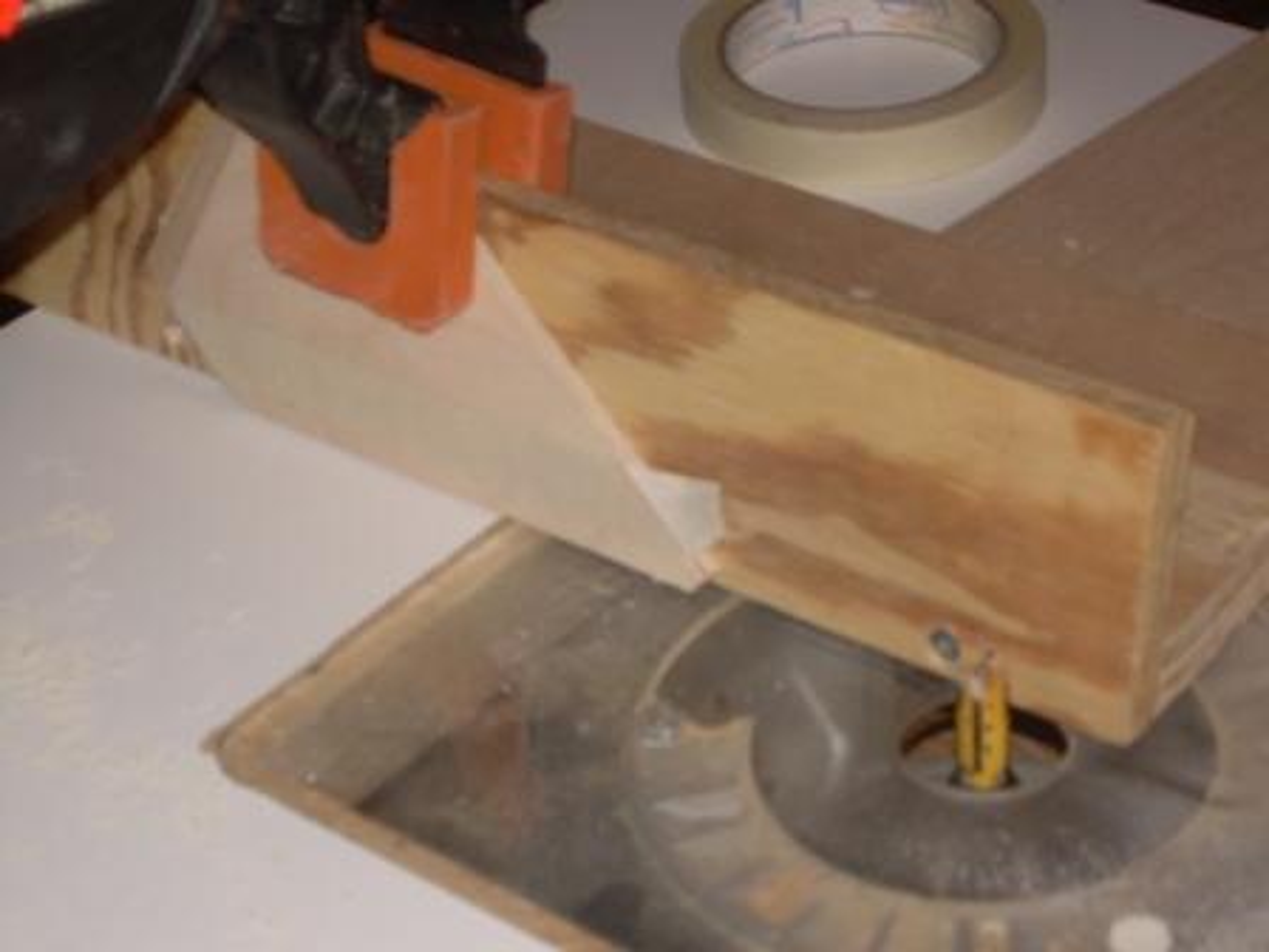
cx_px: 634
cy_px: 476
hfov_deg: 21.8
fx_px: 3299
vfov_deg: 16.4
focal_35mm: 90
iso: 50
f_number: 4.3
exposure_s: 1/60
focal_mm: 15.3
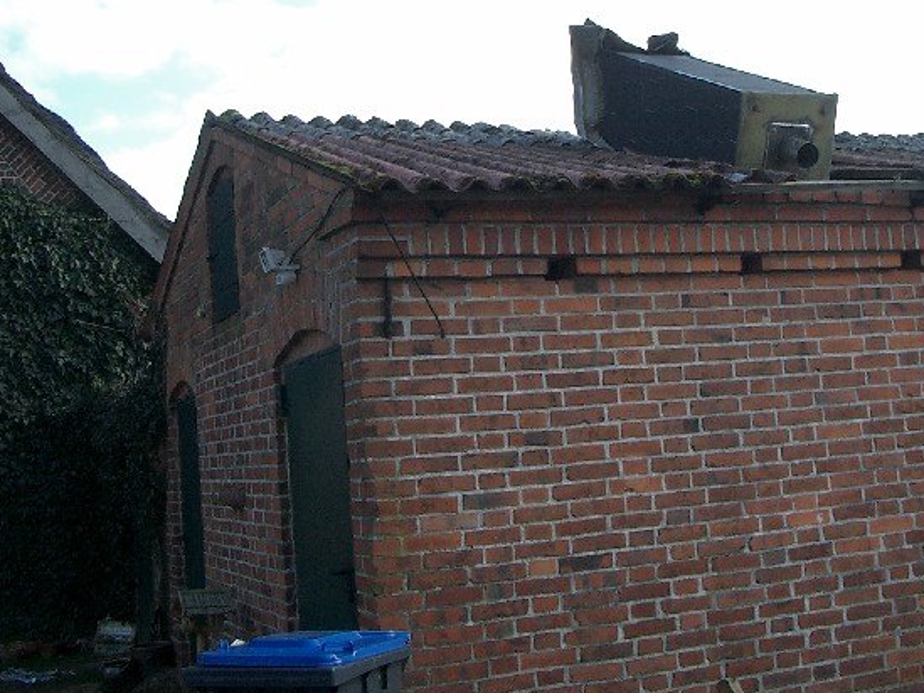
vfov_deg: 28.3
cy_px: 205
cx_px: 471
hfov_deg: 37.5
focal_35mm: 51
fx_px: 1362
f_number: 2.6
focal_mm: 5.8
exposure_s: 1/500
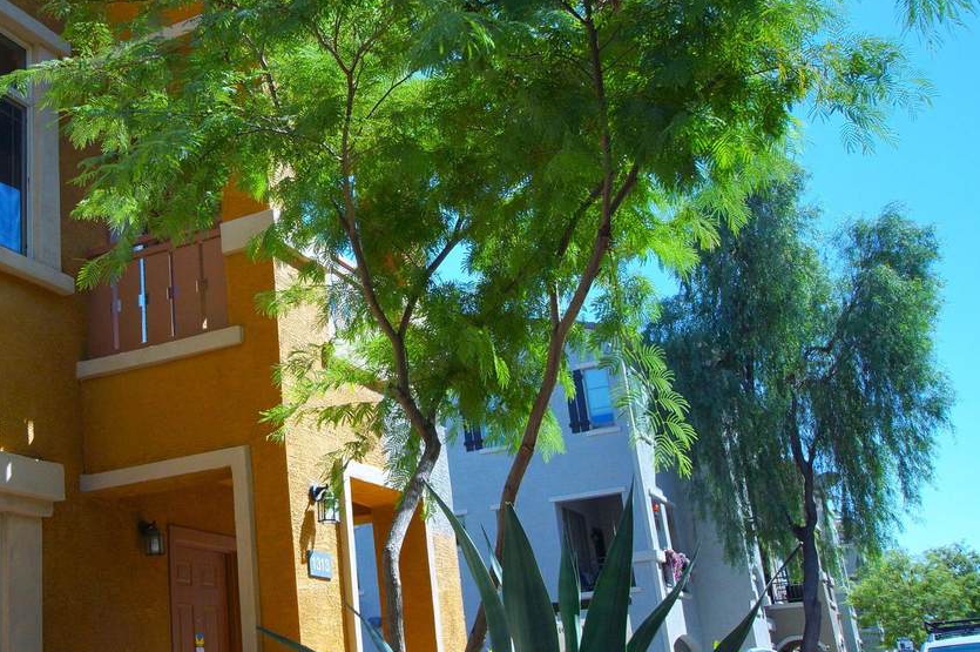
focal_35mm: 46
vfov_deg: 29.1
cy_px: 278
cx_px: 242
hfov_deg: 41.5
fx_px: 1251
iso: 200
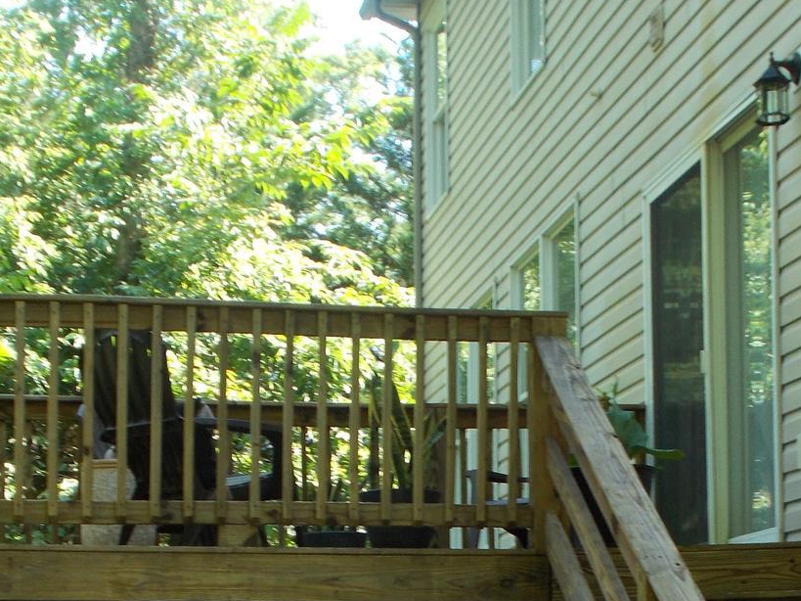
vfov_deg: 16.9
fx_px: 1967
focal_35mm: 85
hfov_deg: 23.0
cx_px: 447
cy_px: 620
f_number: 3.6
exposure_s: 1/60
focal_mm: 6
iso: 80
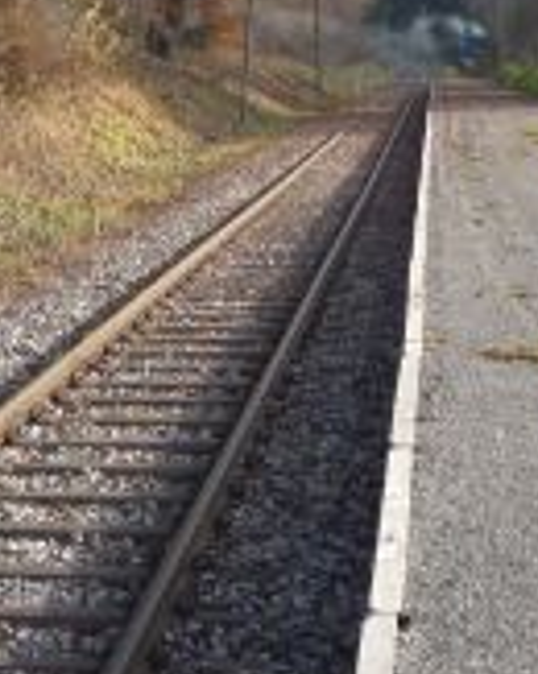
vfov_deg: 20.6
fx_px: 1835
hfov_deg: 16.6
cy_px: 149
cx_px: 128
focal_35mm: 92
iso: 100
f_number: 4
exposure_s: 1/250
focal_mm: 5.2
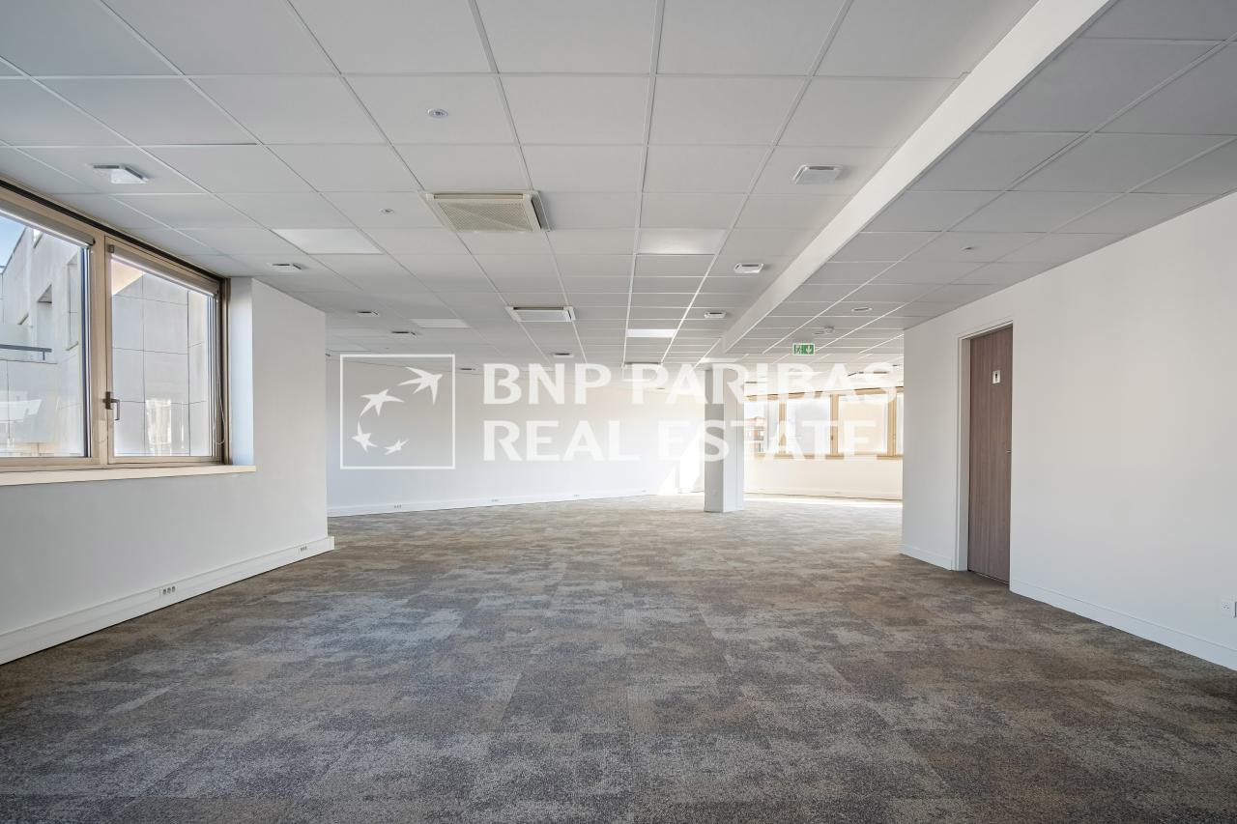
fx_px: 618
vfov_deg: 67.4
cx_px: 618
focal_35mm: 18
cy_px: 412
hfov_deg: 90.0
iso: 200
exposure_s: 1/20
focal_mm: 12
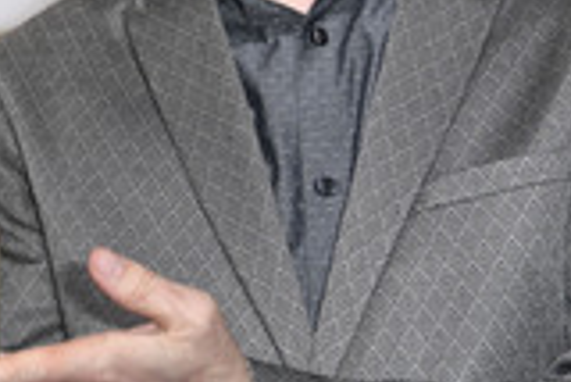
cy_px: 7
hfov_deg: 8.1
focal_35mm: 253
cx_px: 223
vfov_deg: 5.4
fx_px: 4016
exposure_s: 1/250
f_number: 5.6
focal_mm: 90
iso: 500
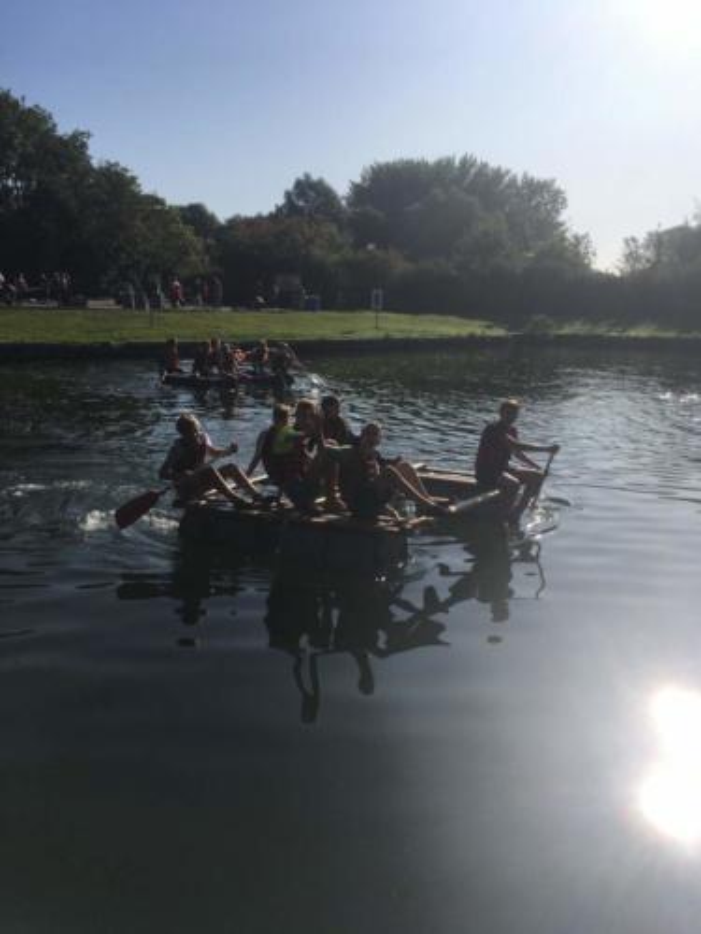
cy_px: 467
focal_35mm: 29
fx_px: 783
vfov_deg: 61.7
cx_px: 350
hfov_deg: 48.2
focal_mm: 4.15
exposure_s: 1/3077
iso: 25
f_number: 2.2
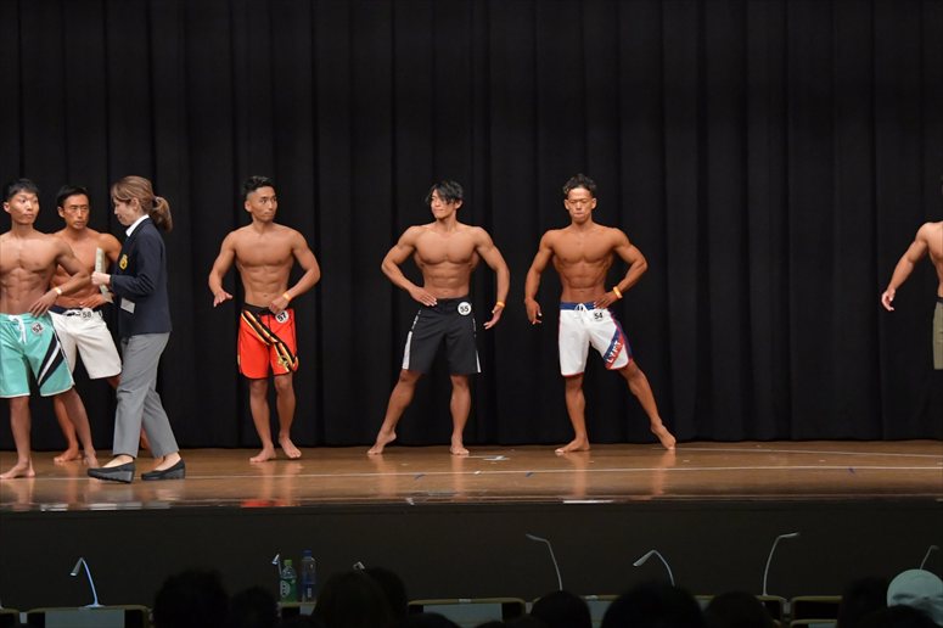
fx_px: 3325
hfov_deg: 16.1
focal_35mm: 127
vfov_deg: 10.8
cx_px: 472
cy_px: 314
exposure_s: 1/400
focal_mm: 85
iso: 6400
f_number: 5.6
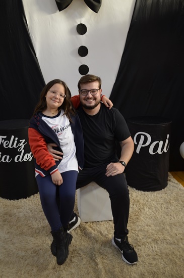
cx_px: 92
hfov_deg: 39.9
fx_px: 254
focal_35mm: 33
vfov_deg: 57.3
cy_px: 139
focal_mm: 22
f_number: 4
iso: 450
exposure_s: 1/60
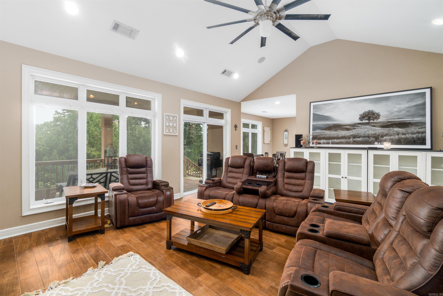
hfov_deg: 95.0
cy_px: 148
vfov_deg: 72.1
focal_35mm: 16
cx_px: 222
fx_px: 203
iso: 400
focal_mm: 11
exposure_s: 1/40
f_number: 8
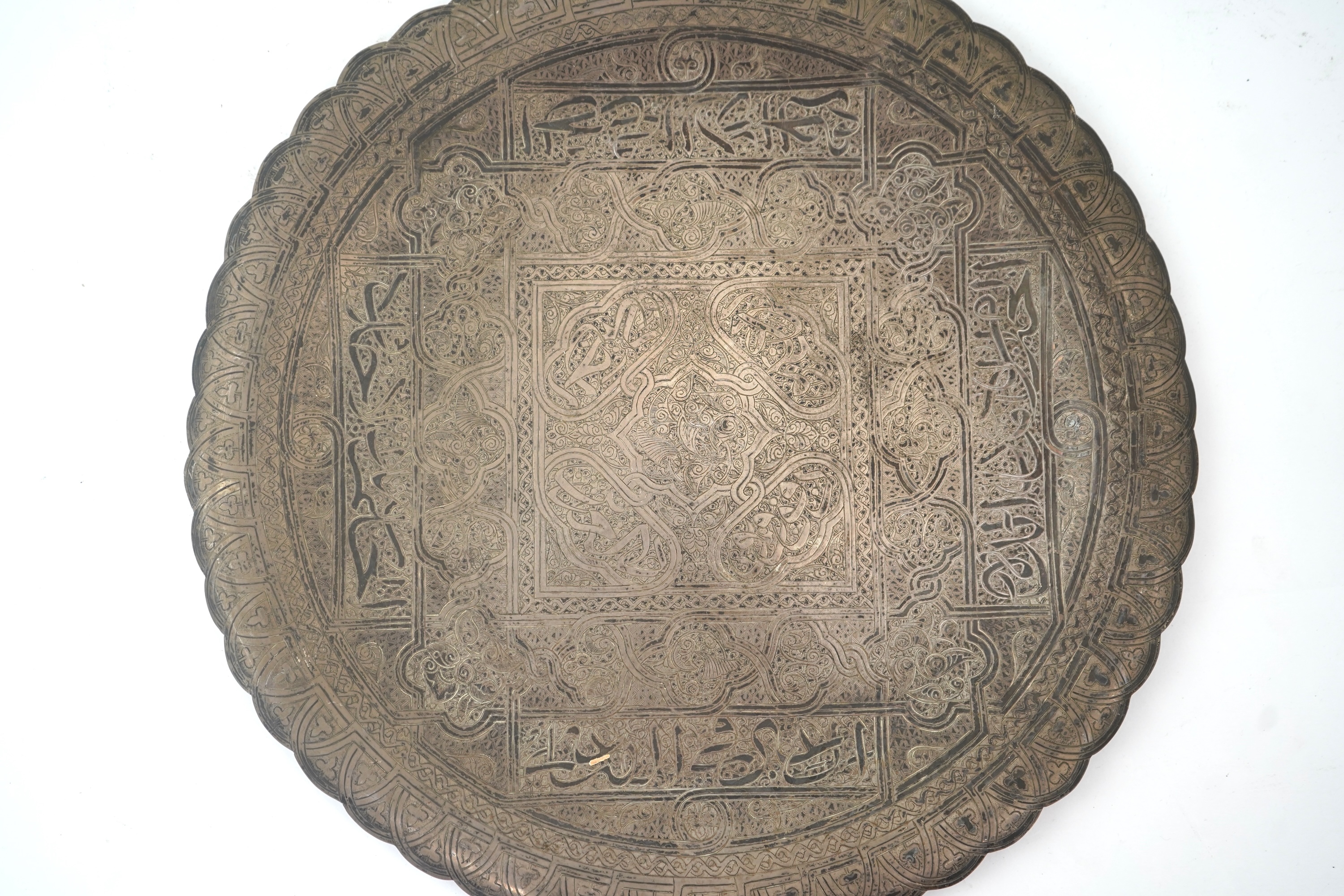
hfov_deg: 51.9
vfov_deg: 35.9
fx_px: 1381
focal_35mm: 37
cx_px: 672
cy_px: 448
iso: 500
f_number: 4
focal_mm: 37
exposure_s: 1/125
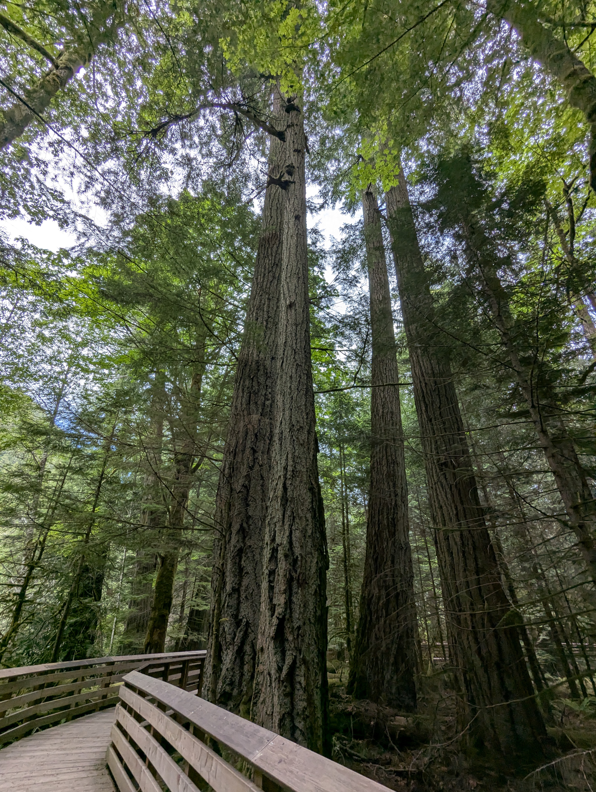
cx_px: 298
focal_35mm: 16
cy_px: 396
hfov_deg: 78.2
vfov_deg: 94.4
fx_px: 366
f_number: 2.2
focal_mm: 2.35
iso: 43
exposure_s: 1/362
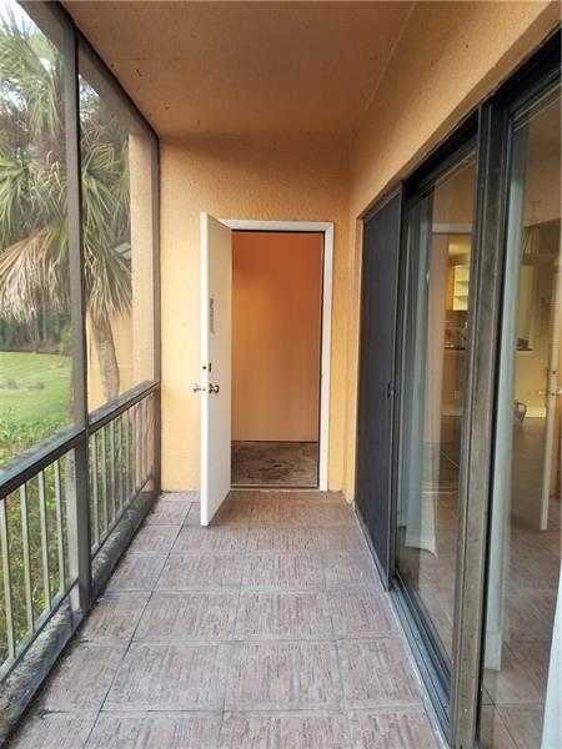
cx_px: 281
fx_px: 563
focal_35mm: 26
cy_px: 374
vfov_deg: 67.3
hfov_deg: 53.1
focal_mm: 4.25
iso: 125
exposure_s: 1/60
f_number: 1.7
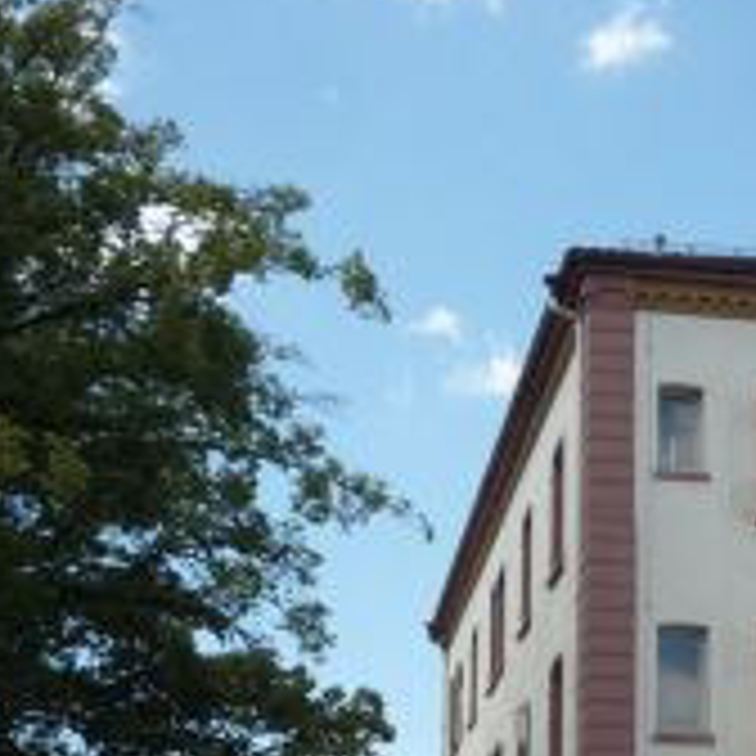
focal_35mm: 81
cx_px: 734
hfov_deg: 20.8
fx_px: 2001
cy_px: 706
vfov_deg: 20.9
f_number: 4.5
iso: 100
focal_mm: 5.2
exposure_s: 1/400
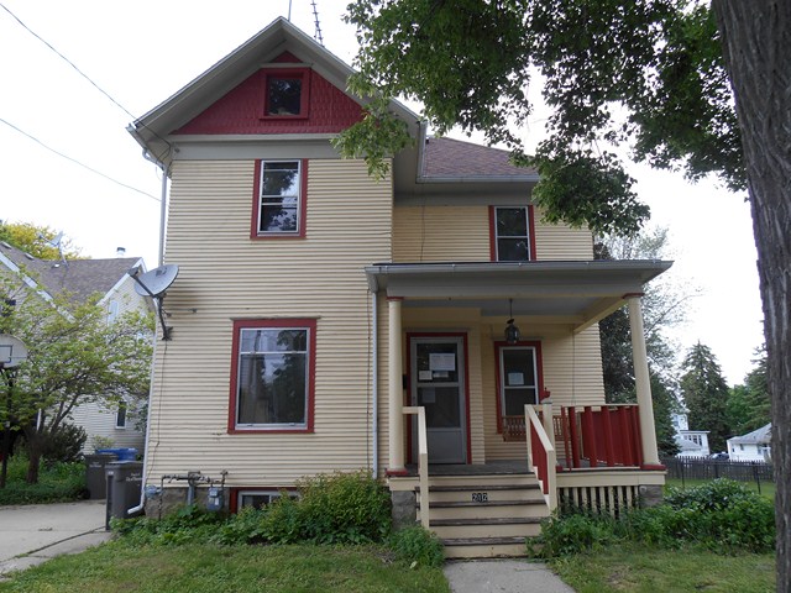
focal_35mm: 26
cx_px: 396
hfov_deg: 67.3
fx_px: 594
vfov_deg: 53.1
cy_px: 296
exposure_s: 1/60
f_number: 3.4
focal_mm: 4.7
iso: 80
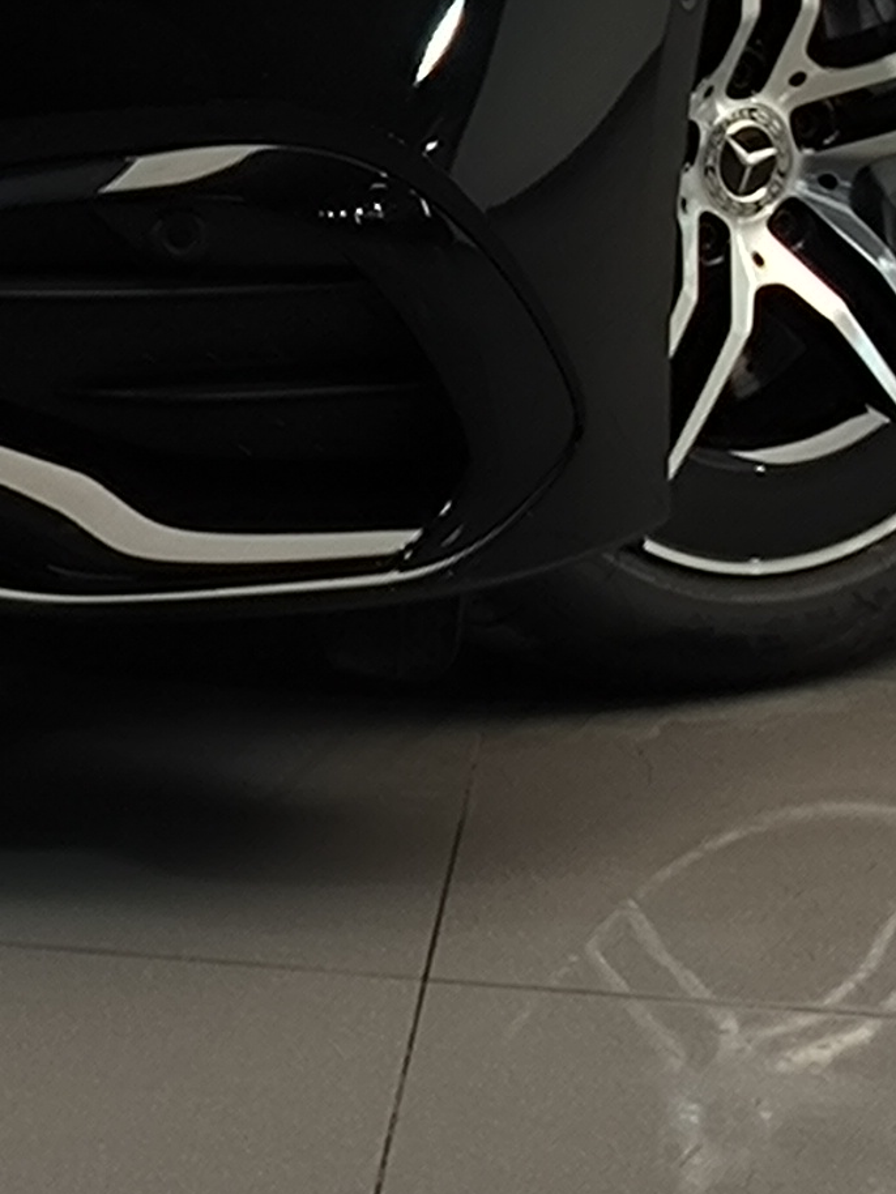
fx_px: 3622
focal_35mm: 105
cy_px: -644
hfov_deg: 13.4
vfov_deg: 16.8
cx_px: -418
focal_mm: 5.24
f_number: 1.7
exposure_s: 1/100
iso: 65
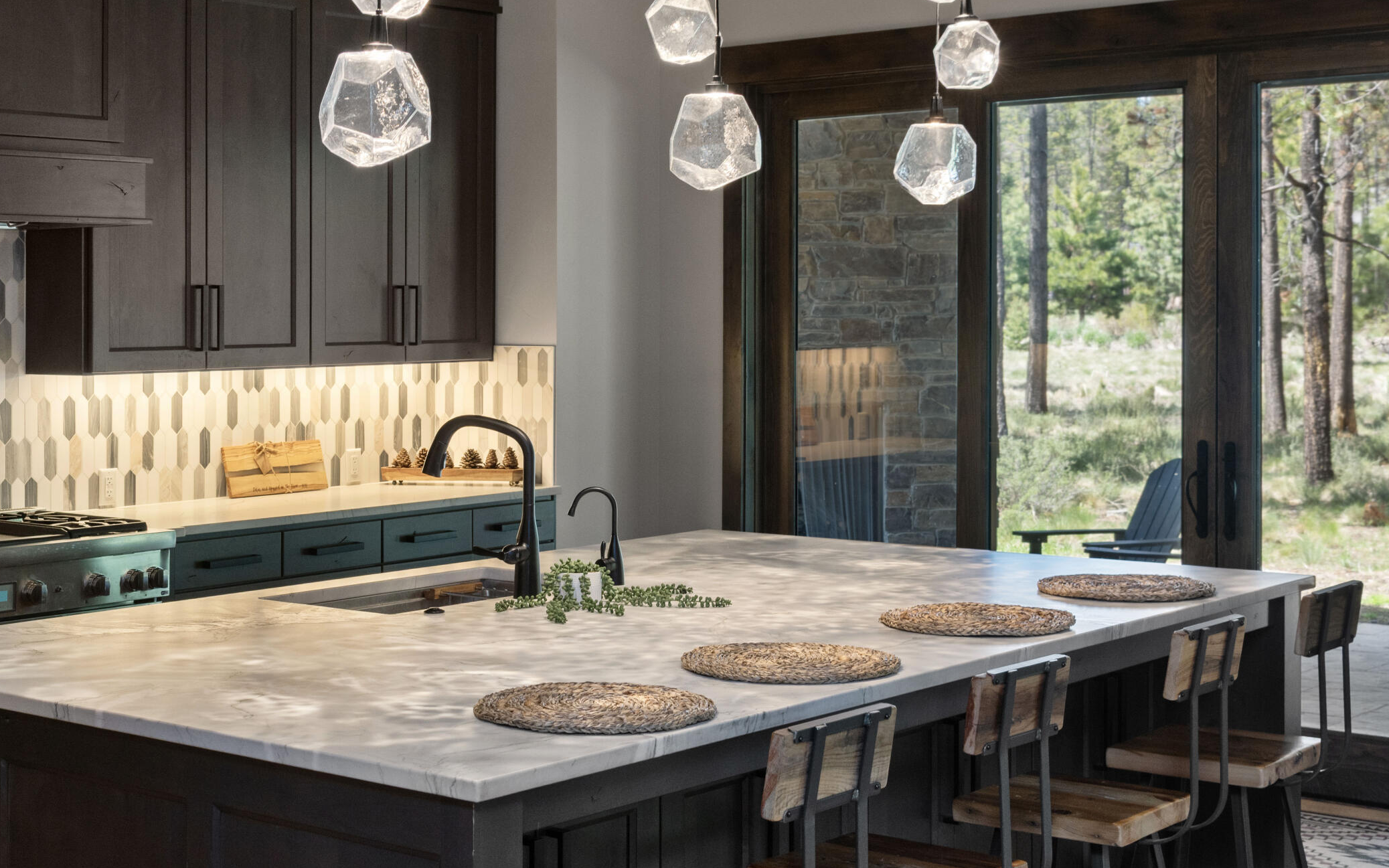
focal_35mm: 56
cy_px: 495
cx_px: 491
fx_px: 2120
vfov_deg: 23.1
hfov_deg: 36.0
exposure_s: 1/15
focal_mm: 38
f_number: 8
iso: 200
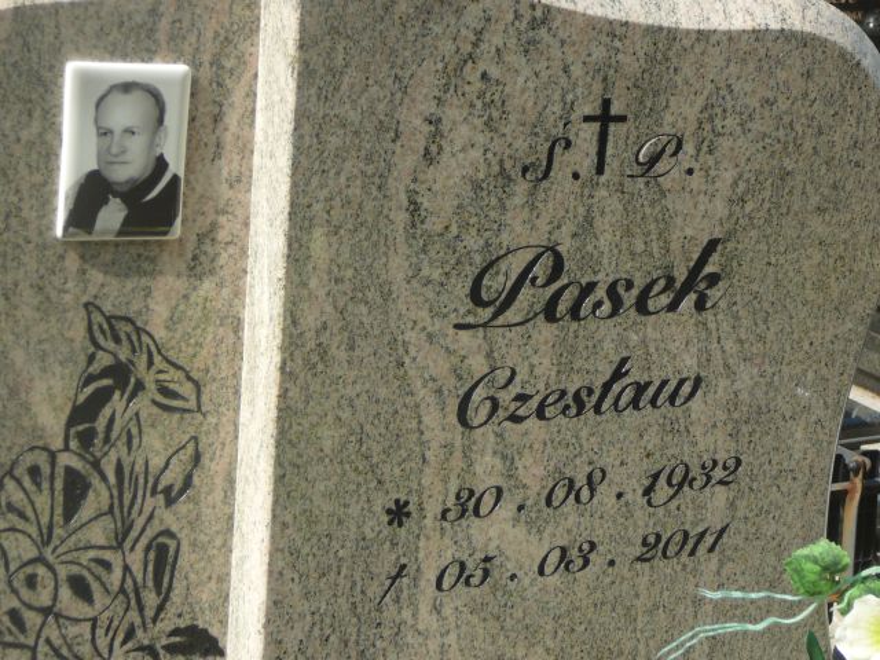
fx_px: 2085
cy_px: 330
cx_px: 440
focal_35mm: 82
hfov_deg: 23.8
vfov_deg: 18.0
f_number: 3.8
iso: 80
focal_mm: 12.2
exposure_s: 1/500
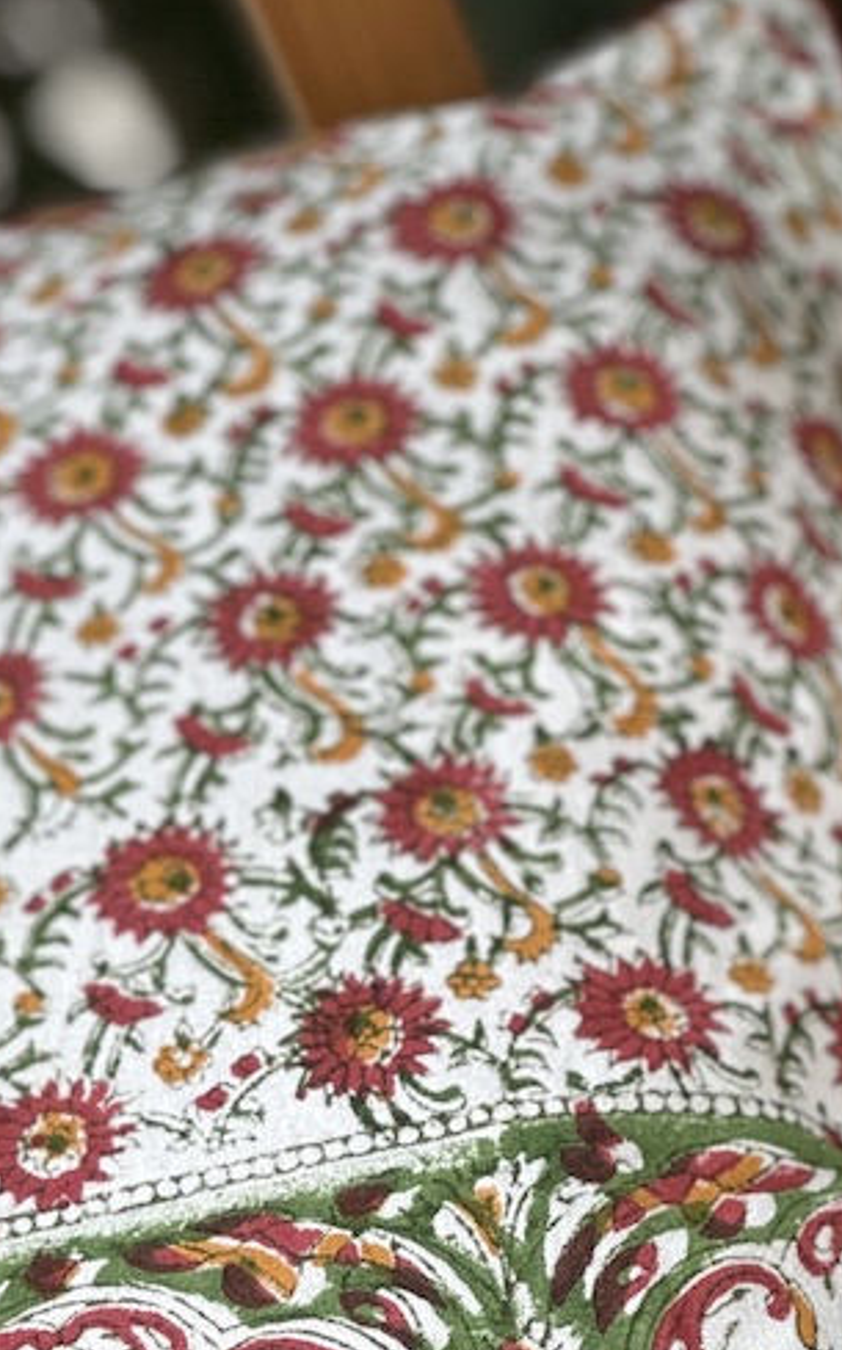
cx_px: 214
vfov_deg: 10.9
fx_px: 6986
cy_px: 1380
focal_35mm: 190
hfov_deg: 6.9
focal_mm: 9
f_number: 2.8
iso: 64
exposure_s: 1/99
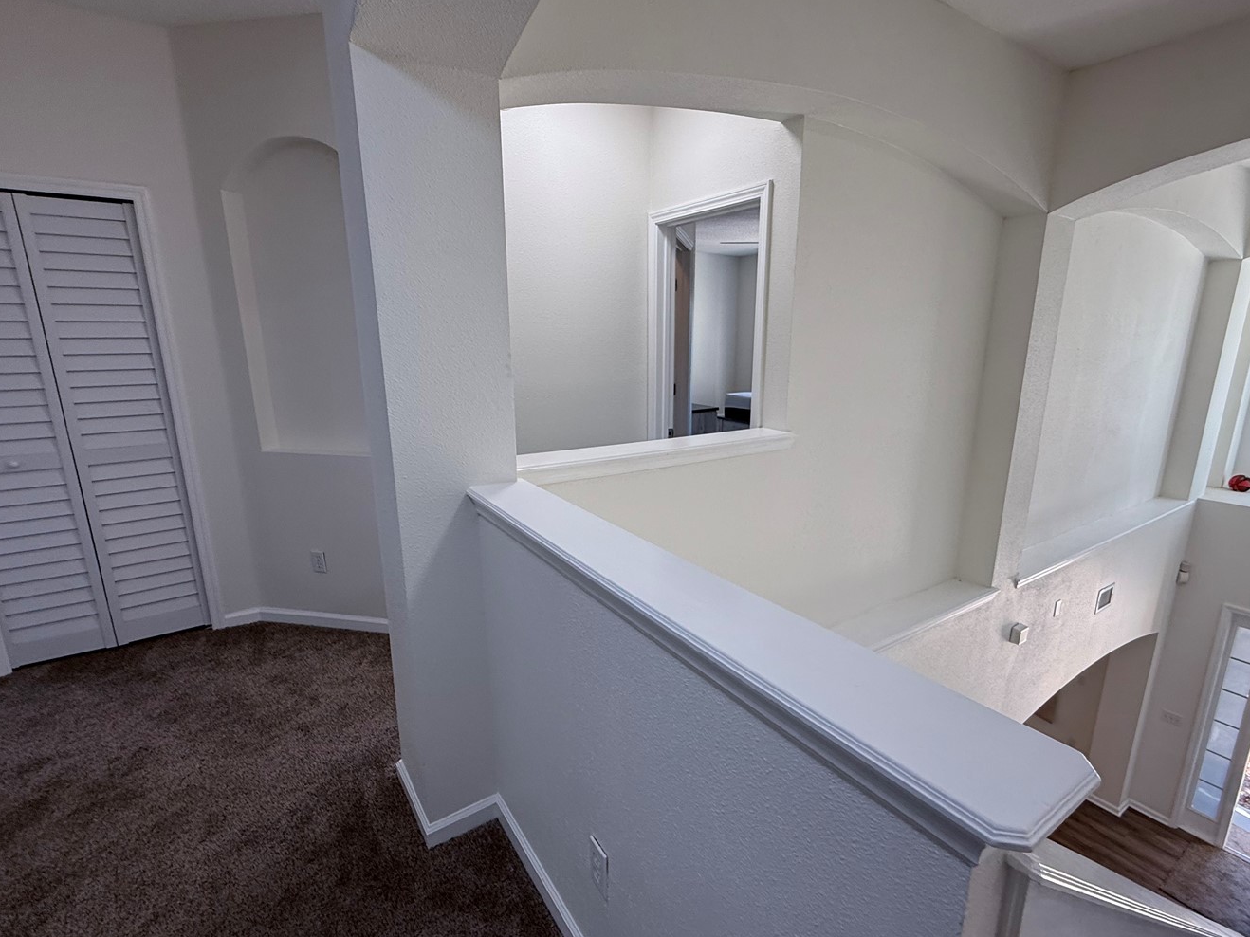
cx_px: 659
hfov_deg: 91.0
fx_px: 614
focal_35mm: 17
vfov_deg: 74.7
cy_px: 483
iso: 125
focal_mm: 2.22
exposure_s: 1/120
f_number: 2.2
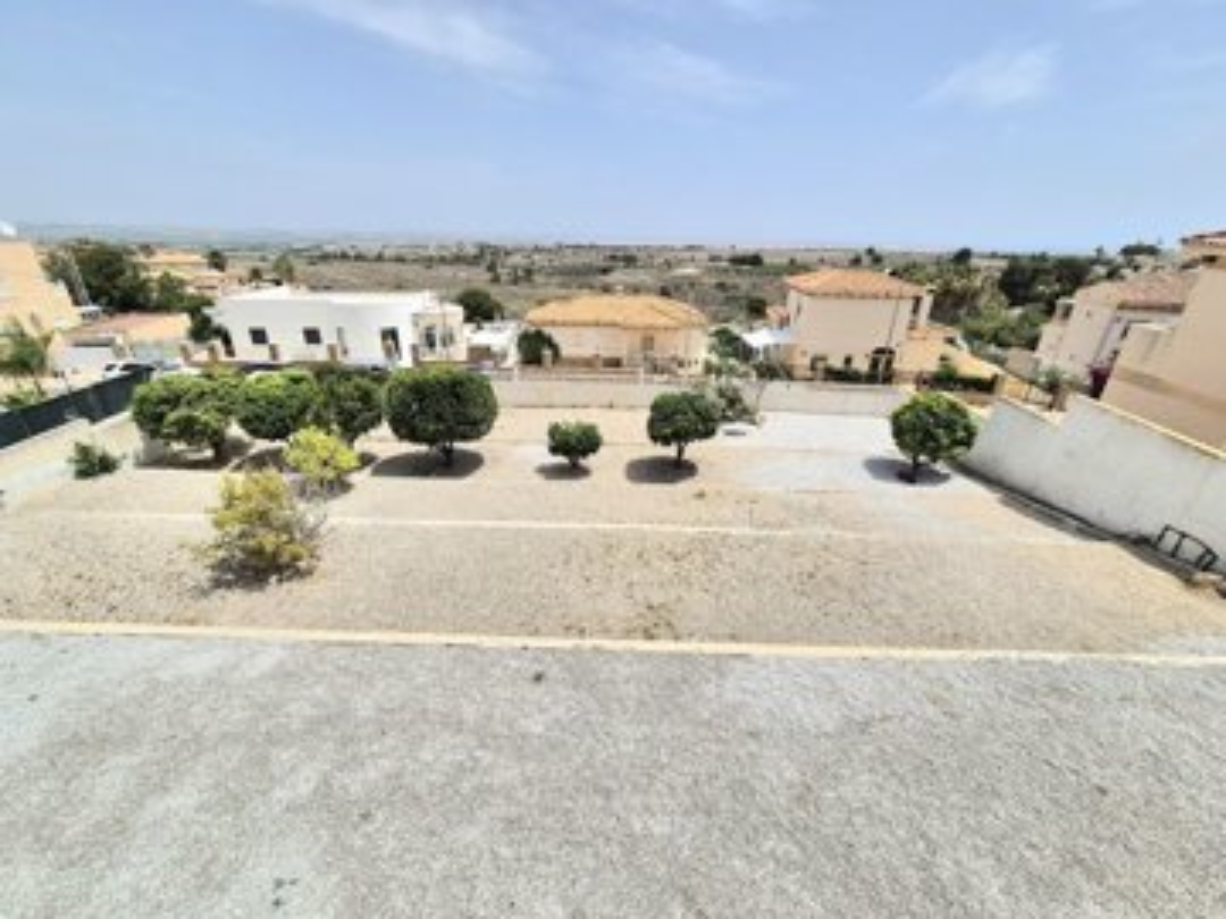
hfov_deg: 106.2
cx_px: 613
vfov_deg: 89.9
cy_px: 460
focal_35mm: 13
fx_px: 460
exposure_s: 1/5000
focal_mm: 2.2
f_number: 2.2
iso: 50
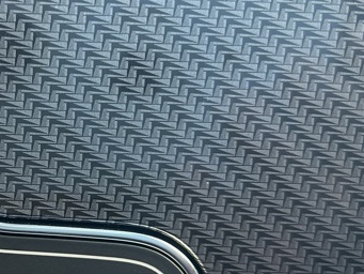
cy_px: 168
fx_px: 642
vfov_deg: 24.0
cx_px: 19
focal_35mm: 61
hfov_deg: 30.0
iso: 125
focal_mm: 5.7
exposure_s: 1/115
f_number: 1.5
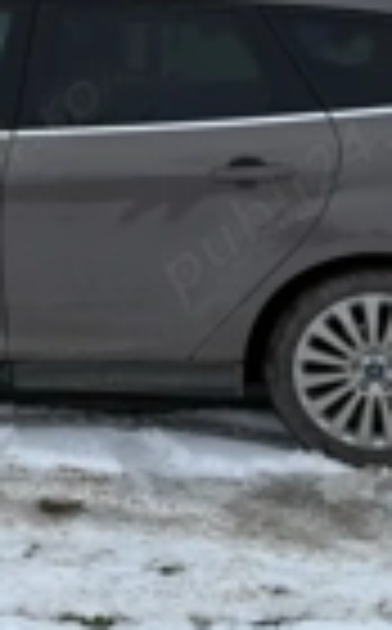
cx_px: 45
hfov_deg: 16.3
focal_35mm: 79
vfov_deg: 26.1
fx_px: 1356
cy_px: 238
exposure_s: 1/3448
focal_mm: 5.96
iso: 50
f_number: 1.6
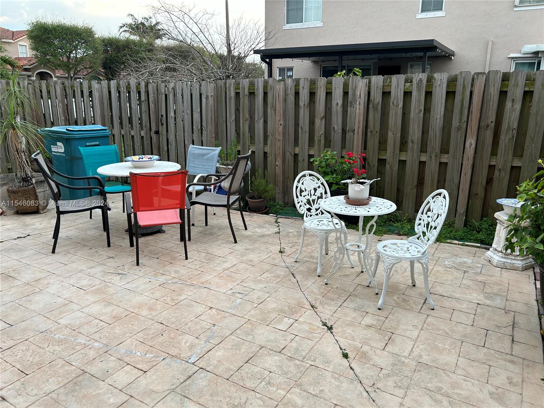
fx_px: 409
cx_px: 272
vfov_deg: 53.1
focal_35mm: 26
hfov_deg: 67.3
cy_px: 204
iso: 40
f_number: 1.5
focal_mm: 5.7
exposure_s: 1/121
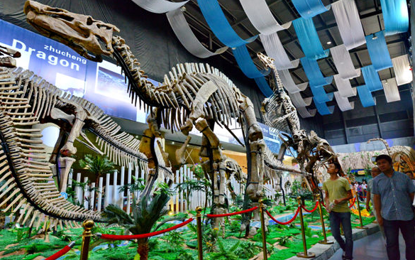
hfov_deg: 77.1
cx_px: 206
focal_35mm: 23
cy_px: 123
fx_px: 260
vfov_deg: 53.0
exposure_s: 1/25
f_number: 11
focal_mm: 22
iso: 3600
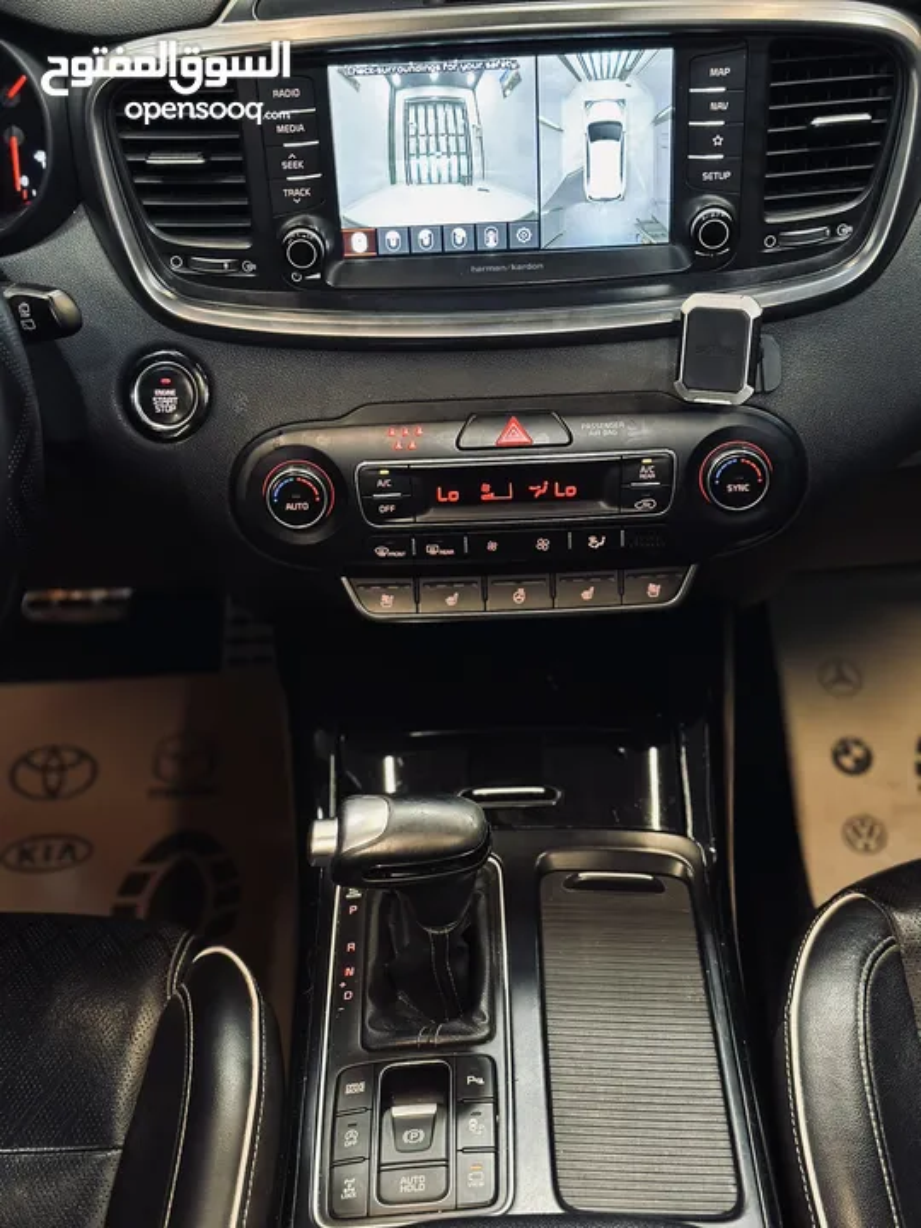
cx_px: 460
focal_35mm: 48
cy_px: 614
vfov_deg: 39.7
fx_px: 1703
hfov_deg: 30.3
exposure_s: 1/50
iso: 200
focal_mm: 6.86
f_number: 1.78
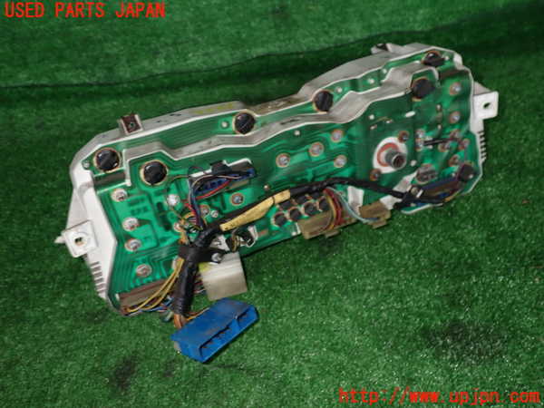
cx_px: 272
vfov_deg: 46.8
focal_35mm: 30
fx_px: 471
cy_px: 204
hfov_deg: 60.0
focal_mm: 5.4
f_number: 6.3
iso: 160
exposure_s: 1/30
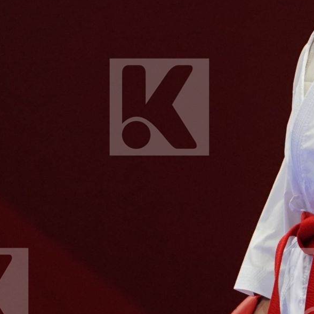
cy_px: 107
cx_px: 340
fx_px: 9195
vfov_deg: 2.0
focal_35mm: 896
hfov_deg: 2.0
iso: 3200
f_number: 4
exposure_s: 1/1000
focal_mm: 230
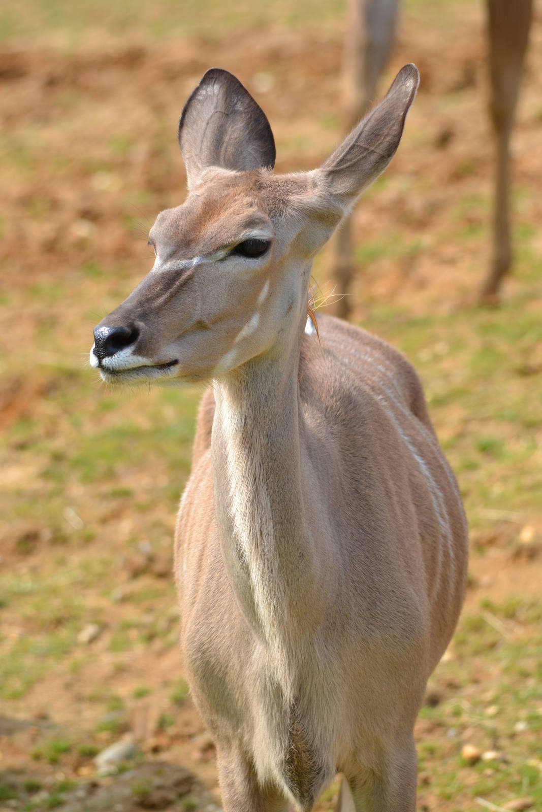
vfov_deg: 4.7
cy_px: 406
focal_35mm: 435
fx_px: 9821
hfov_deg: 3.2
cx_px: 271
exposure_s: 1/1000
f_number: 6
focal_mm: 290
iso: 400
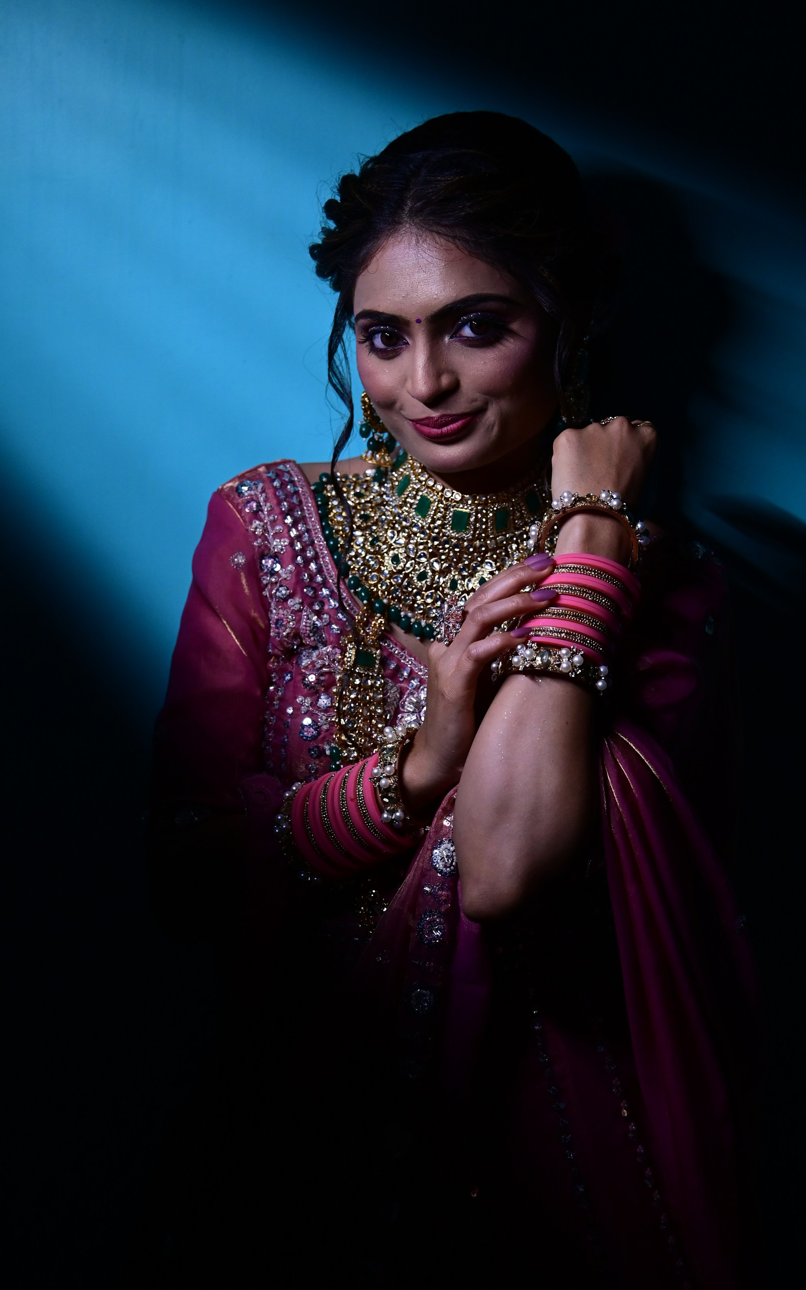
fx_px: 1933
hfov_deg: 23.5
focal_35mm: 55
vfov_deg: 36.9
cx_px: 455
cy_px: 675
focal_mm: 43
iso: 2000
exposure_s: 1/200
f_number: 2.8
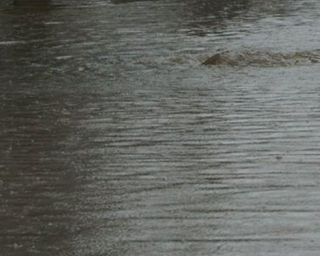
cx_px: 364
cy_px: 43
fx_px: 2577
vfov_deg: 5.7
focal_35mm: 272
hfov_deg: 7.1
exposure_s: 1/160
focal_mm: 110
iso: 1600
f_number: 9
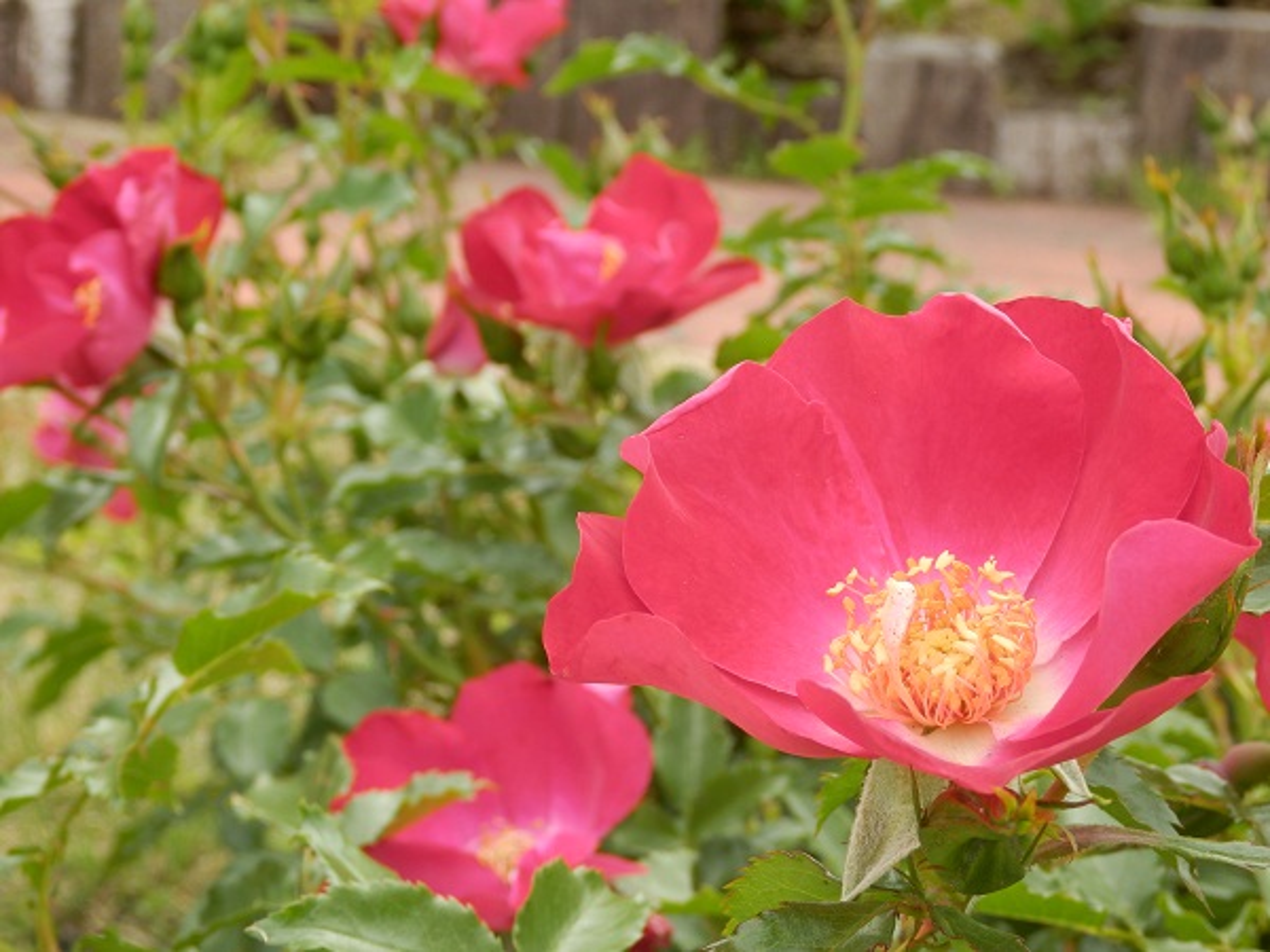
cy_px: 476
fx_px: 2201
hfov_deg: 32.2
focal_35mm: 60
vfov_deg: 24.4
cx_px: 635
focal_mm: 10.8
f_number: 4.2
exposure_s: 1/160
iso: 80
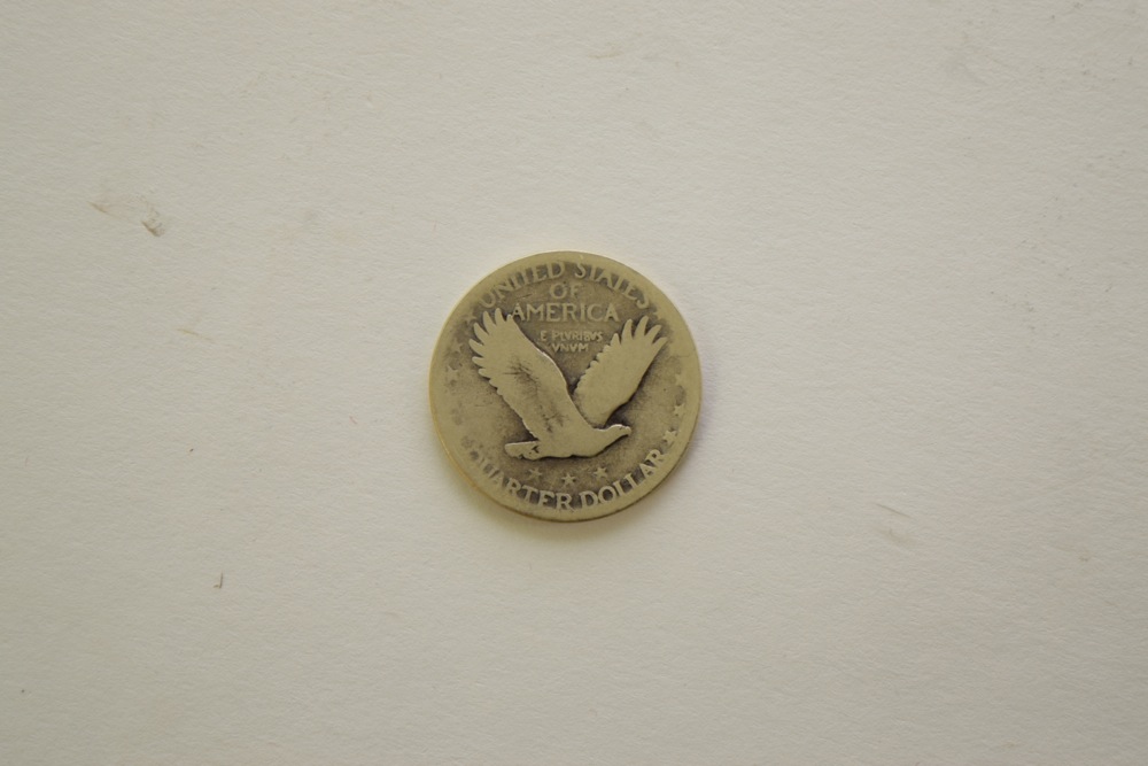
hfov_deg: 24.6
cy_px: 383
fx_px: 2631
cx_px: 574
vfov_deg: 16.6
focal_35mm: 82
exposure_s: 1/125
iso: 450
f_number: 5.6
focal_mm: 55
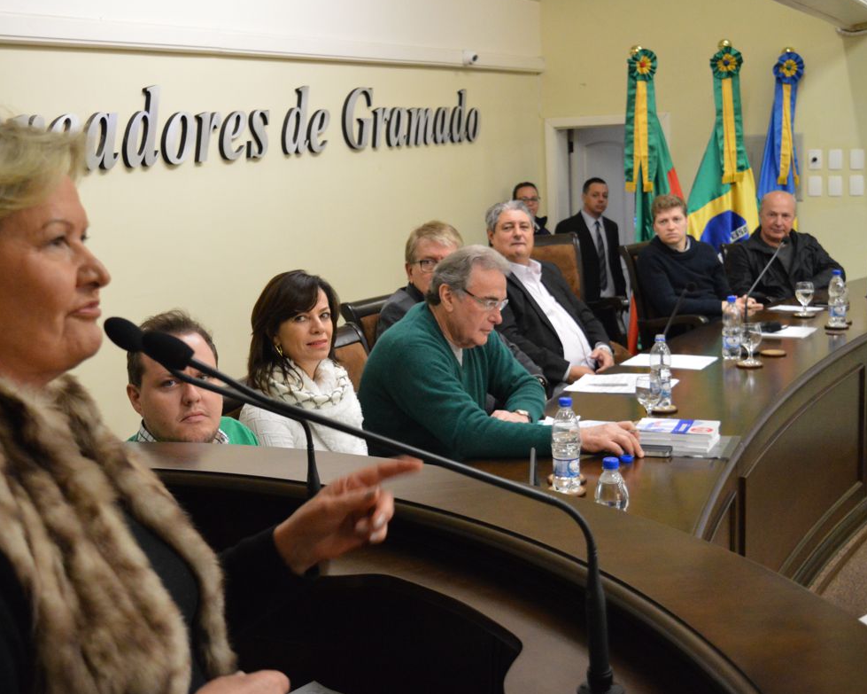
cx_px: 346
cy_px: 344
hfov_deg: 39.7
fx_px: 1195
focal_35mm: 47
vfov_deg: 32.4
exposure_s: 1/125
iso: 3200
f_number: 4.5
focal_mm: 27
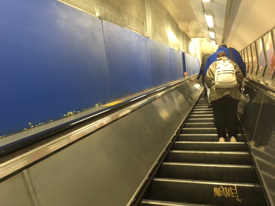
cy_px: 103
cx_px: 138
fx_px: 230
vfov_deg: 48.2
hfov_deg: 61.7
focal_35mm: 29
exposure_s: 1/25
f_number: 2.2
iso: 200
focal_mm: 4.15
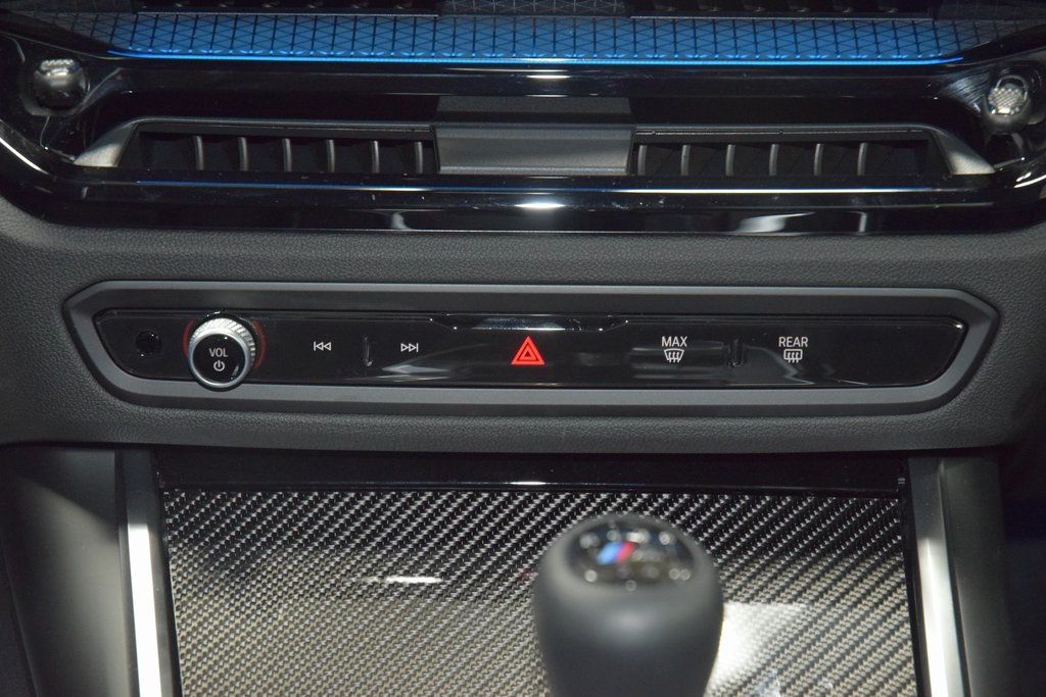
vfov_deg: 13.0
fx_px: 3051
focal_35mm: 105
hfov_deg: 19.5
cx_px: 523
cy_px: 348
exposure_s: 1/40
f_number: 4.5
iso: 2500
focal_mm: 70
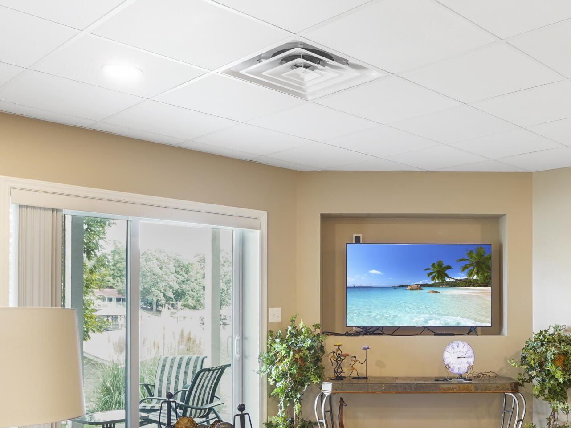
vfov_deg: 37.4
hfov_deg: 50.3
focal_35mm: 36
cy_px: 376
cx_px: 387
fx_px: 594
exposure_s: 1/10
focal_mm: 16
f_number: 5.6
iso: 400
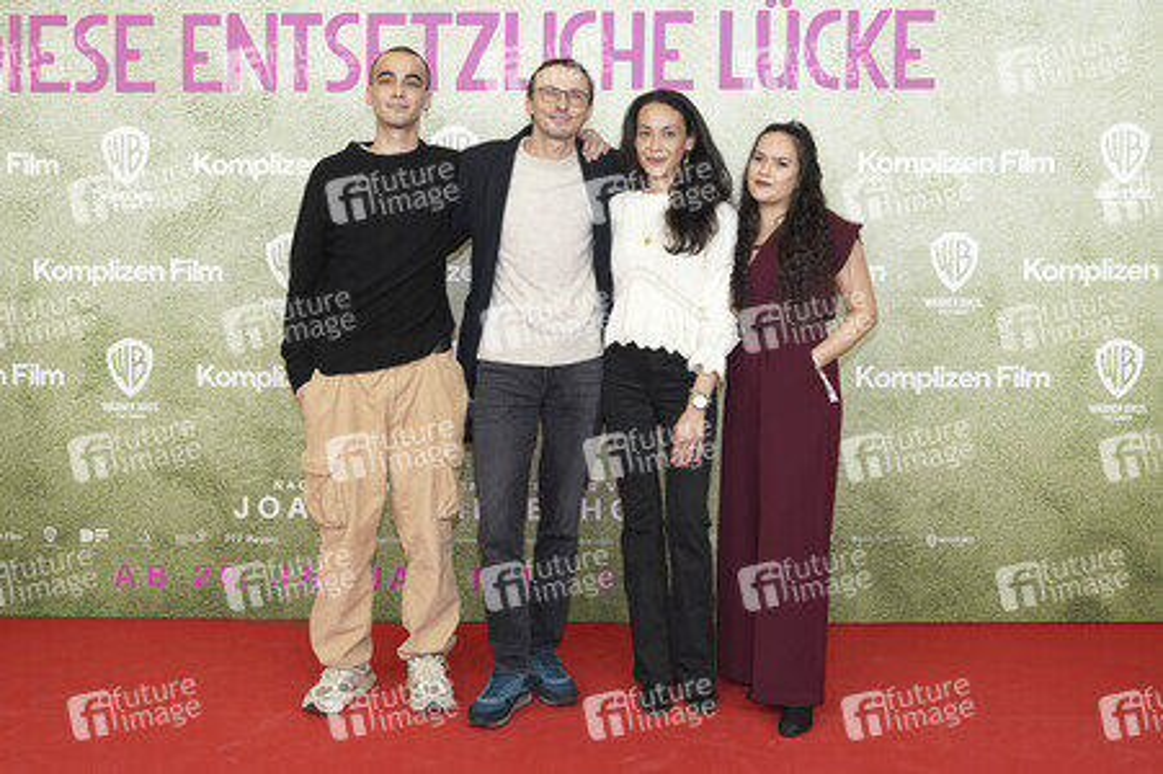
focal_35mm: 31
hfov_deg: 60.3
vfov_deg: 42.3
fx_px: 1001
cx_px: 582
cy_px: 387
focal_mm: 31
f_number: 5
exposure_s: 1/250
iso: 1000
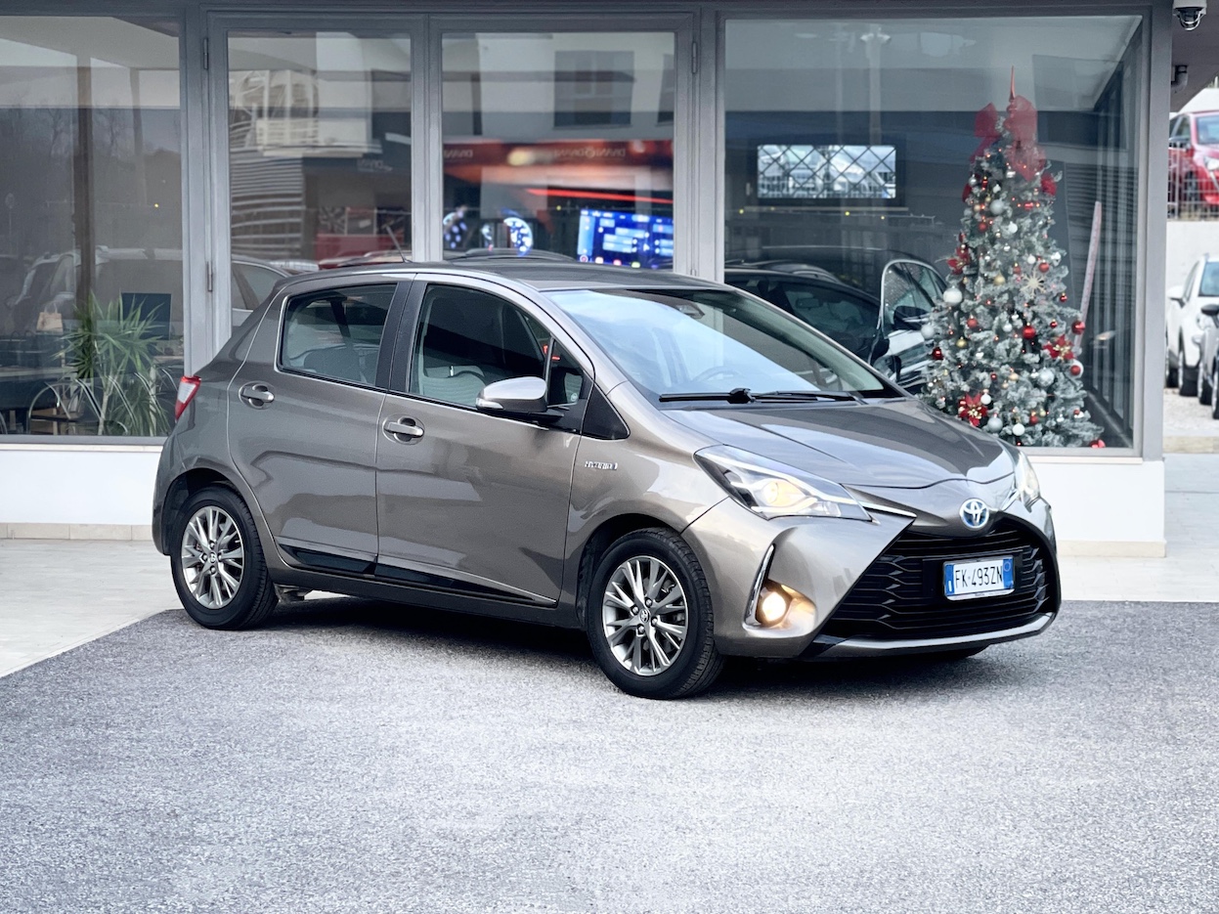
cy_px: 457
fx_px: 2254
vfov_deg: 22.9
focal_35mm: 64
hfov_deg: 30.3
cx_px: 610
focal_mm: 7.5
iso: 125
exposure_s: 1/121
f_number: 2.2
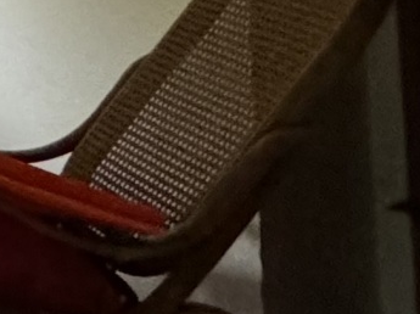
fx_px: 1261
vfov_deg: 12.7
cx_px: -1040
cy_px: -277
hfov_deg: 9.7
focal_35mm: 104
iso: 400
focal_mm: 2.22
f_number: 2.2
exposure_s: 1/50
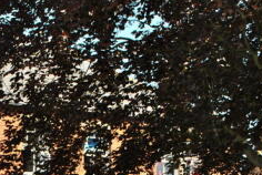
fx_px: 787
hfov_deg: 18.6
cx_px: 34
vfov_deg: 12.5
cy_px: 186
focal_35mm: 108
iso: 100
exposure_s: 1/200
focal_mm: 26
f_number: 5.6
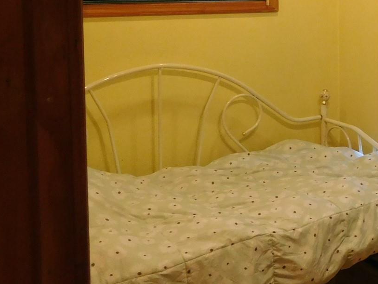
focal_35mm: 63
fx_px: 688
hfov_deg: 27.4
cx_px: 442
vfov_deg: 22.7
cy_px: 27
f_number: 3.4
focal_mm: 4.5
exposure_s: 1/30
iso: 320
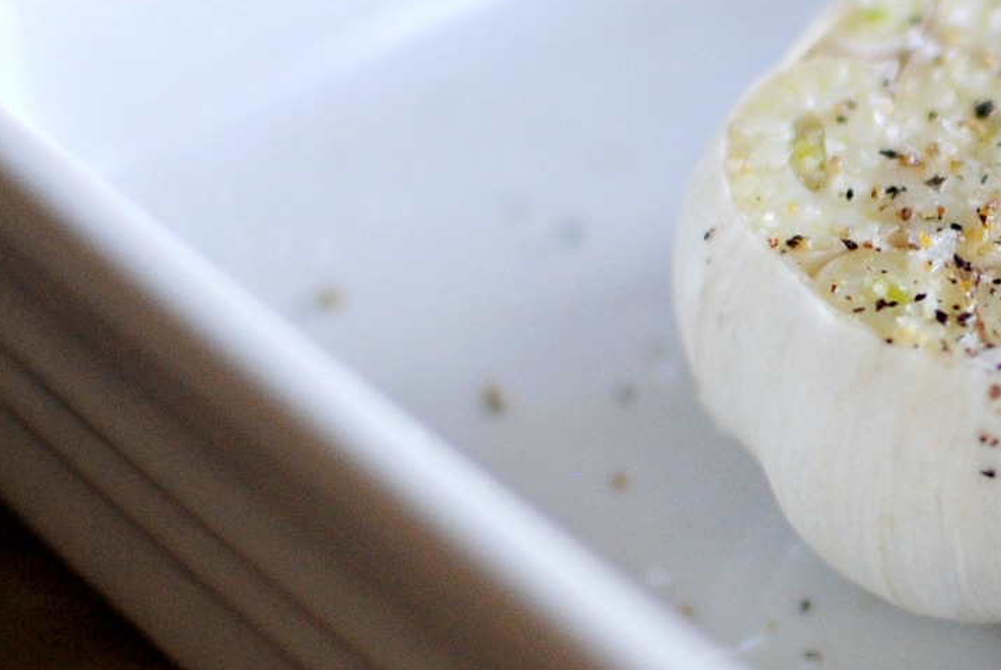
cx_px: 1133
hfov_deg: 12.7
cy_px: 224
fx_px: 4414
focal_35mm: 159
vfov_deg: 8.7
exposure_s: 1/200
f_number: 2
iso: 360
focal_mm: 35
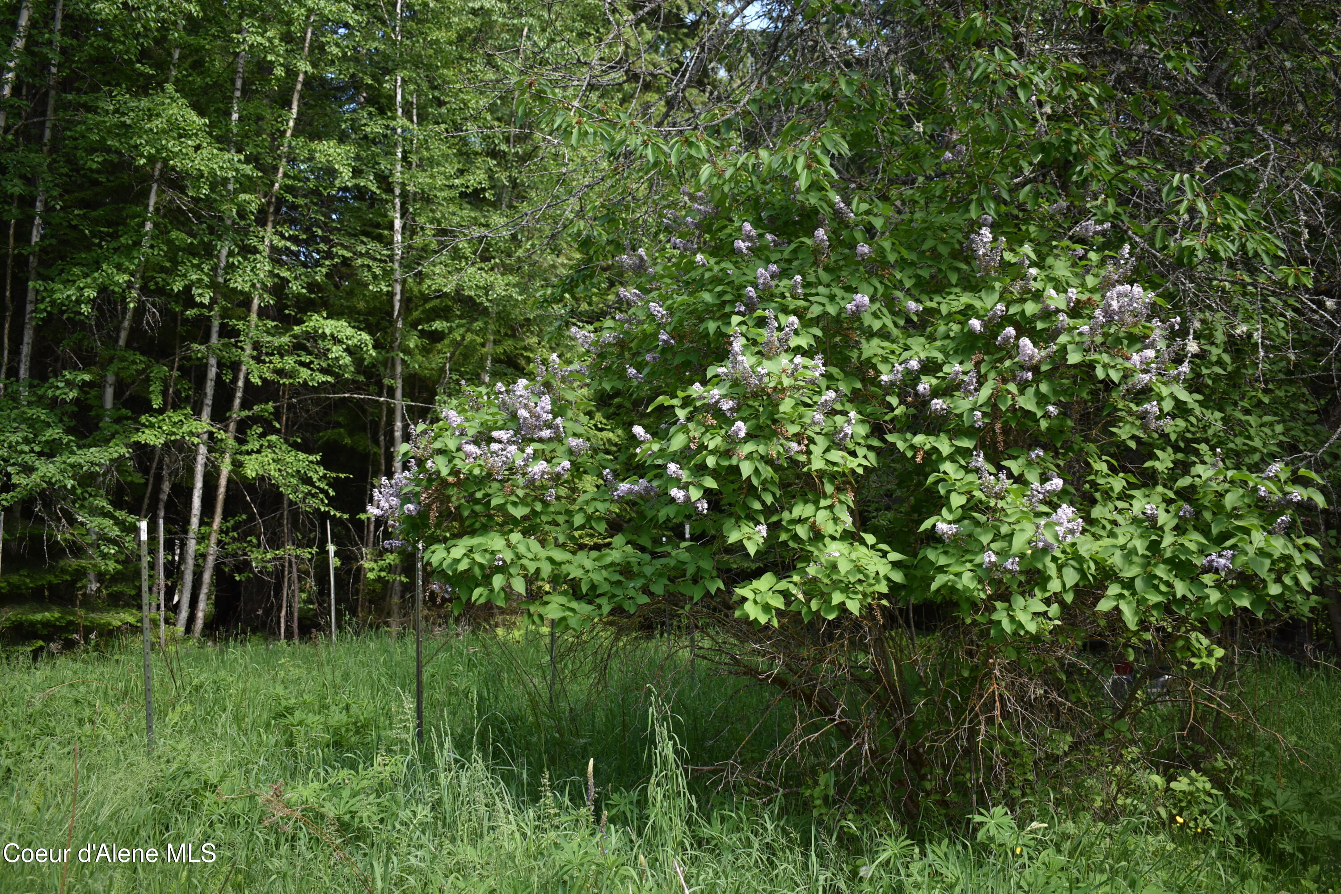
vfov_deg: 36.9
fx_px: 1341
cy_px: 447
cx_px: 670
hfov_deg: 53.1
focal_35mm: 36
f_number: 3.8
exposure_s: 1/200
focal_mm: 24
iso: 100
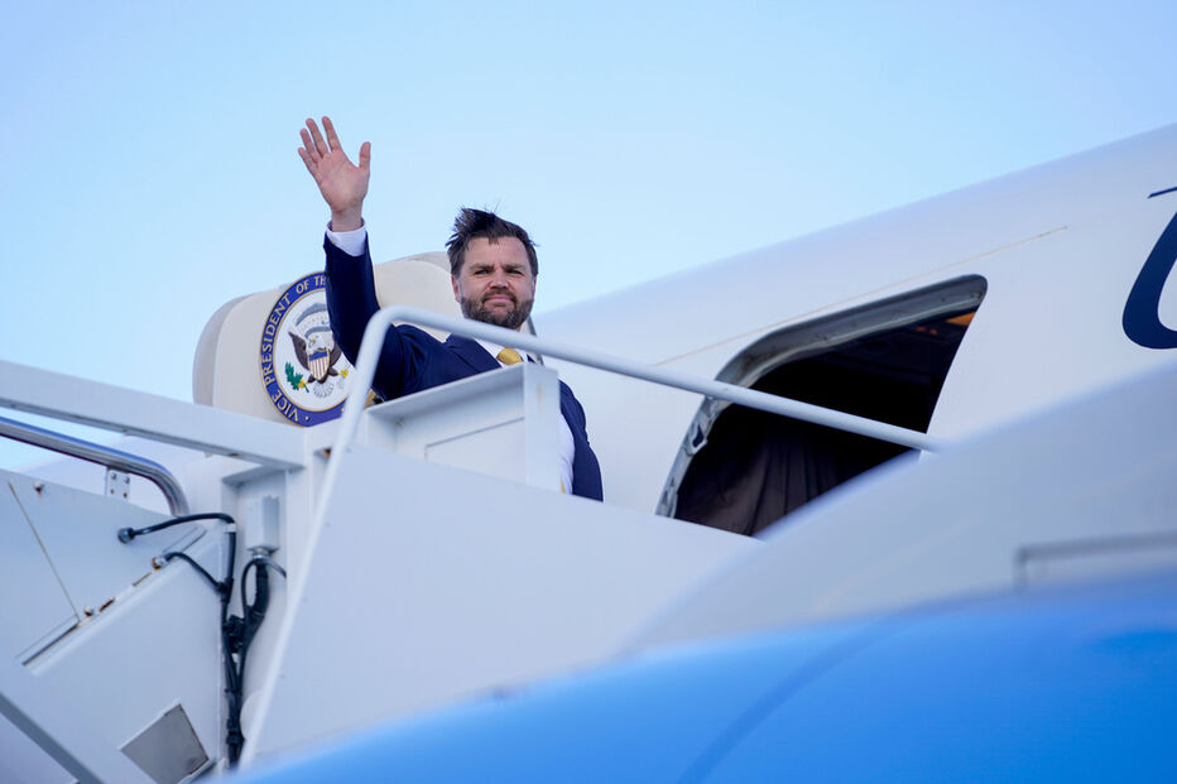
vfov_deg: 6.9
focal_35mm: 200
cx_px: 588
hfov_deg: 10.3
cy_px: 392
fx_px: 6537
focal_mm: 200
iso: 125
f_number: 2.8
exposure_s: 1/1000
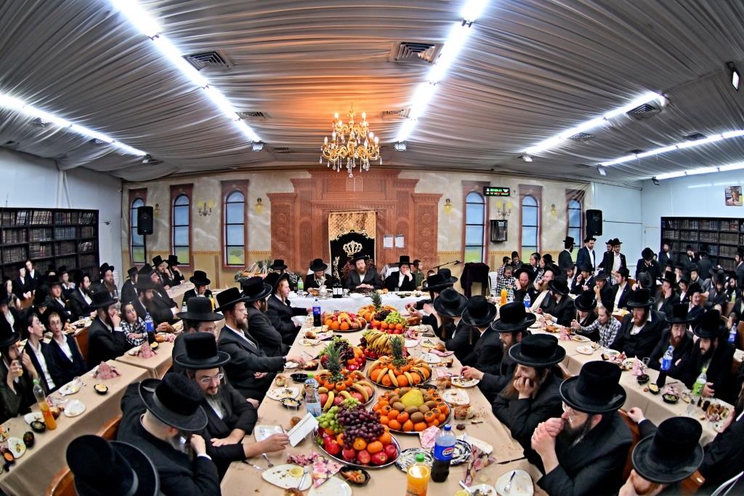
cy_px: 248
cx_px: 372
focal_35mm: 15
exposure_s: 1/320
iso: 640
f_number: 2.8
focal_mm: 10.5
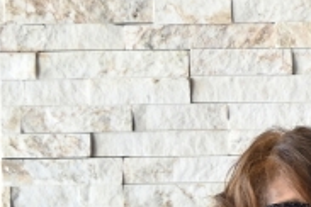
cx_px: 551
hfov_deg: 10.3
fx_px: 1630
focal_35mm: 189
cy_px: 185
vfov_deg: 7.3
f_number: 4.2
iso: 640
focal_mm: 23
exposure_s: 1/125
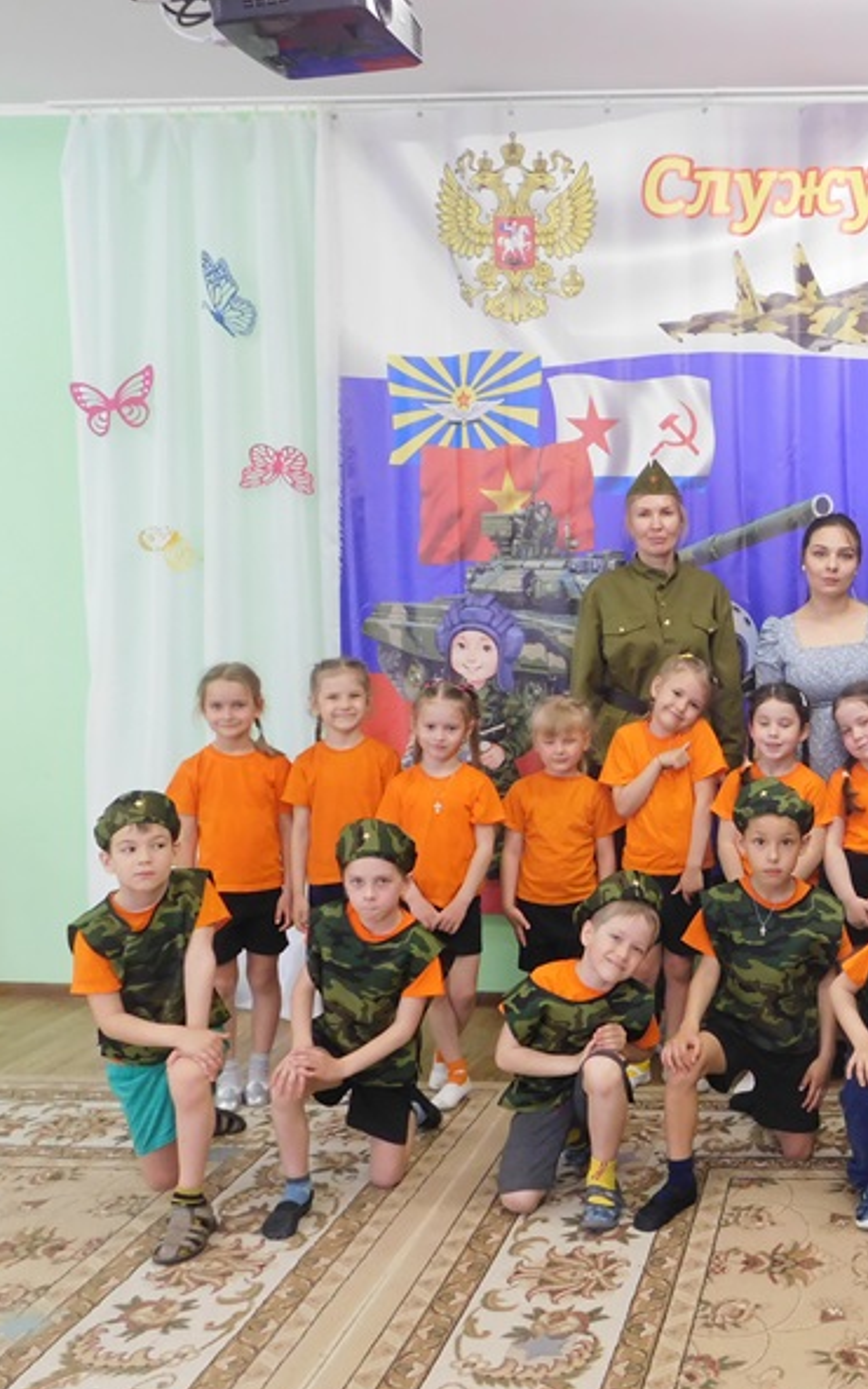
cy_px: 702
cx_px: 842
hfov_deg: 28.3
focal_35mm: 43
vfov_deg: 46.2
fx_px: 1628
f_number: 3.2
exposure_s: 1/30
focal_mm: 5.3
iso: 280
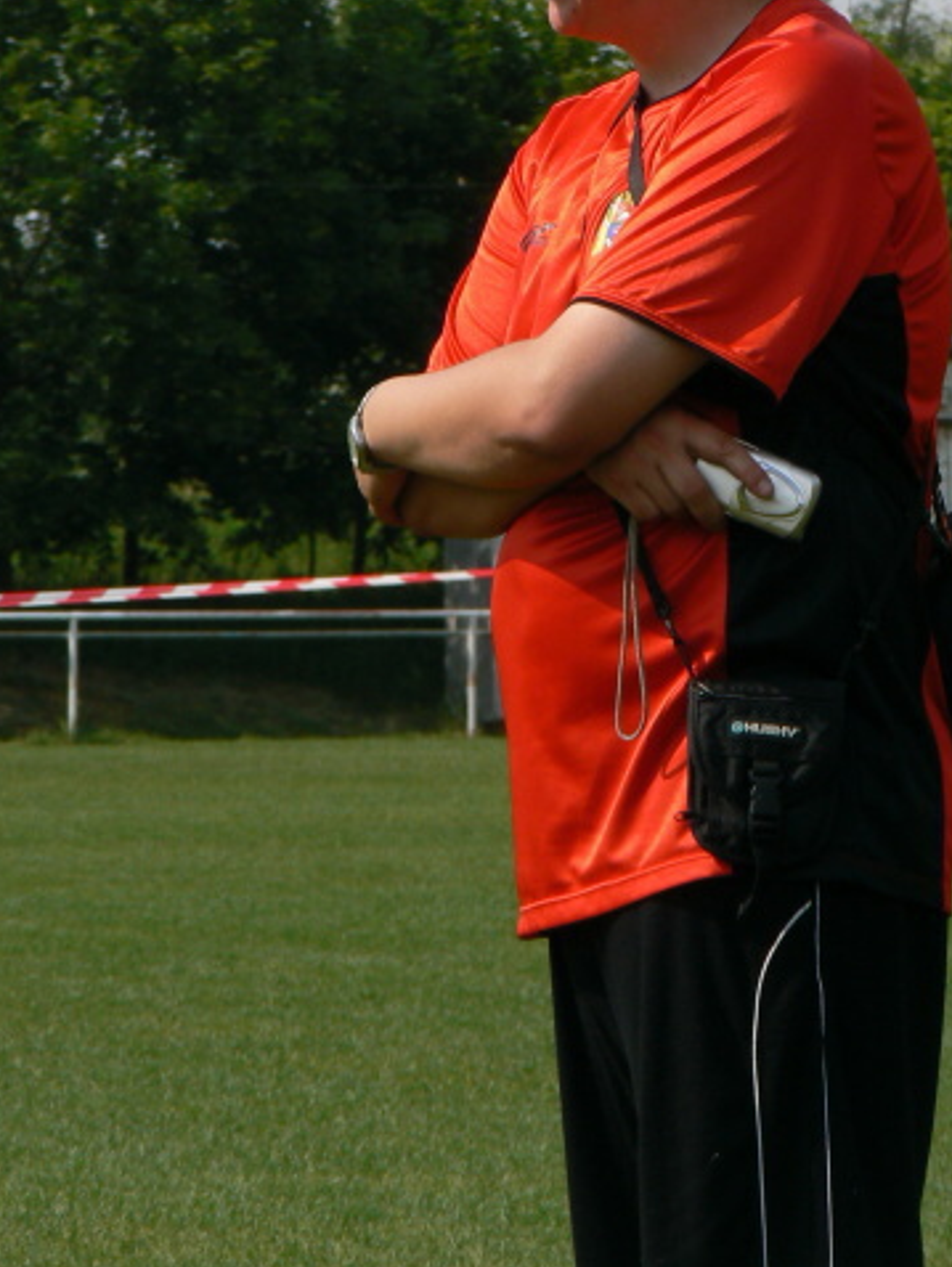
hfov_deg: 5.1
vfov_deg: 6.7
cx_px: 675
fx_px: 10771
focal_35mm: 294
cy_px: 374
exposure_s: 1/400
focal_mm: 31.6
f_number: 8
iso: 80
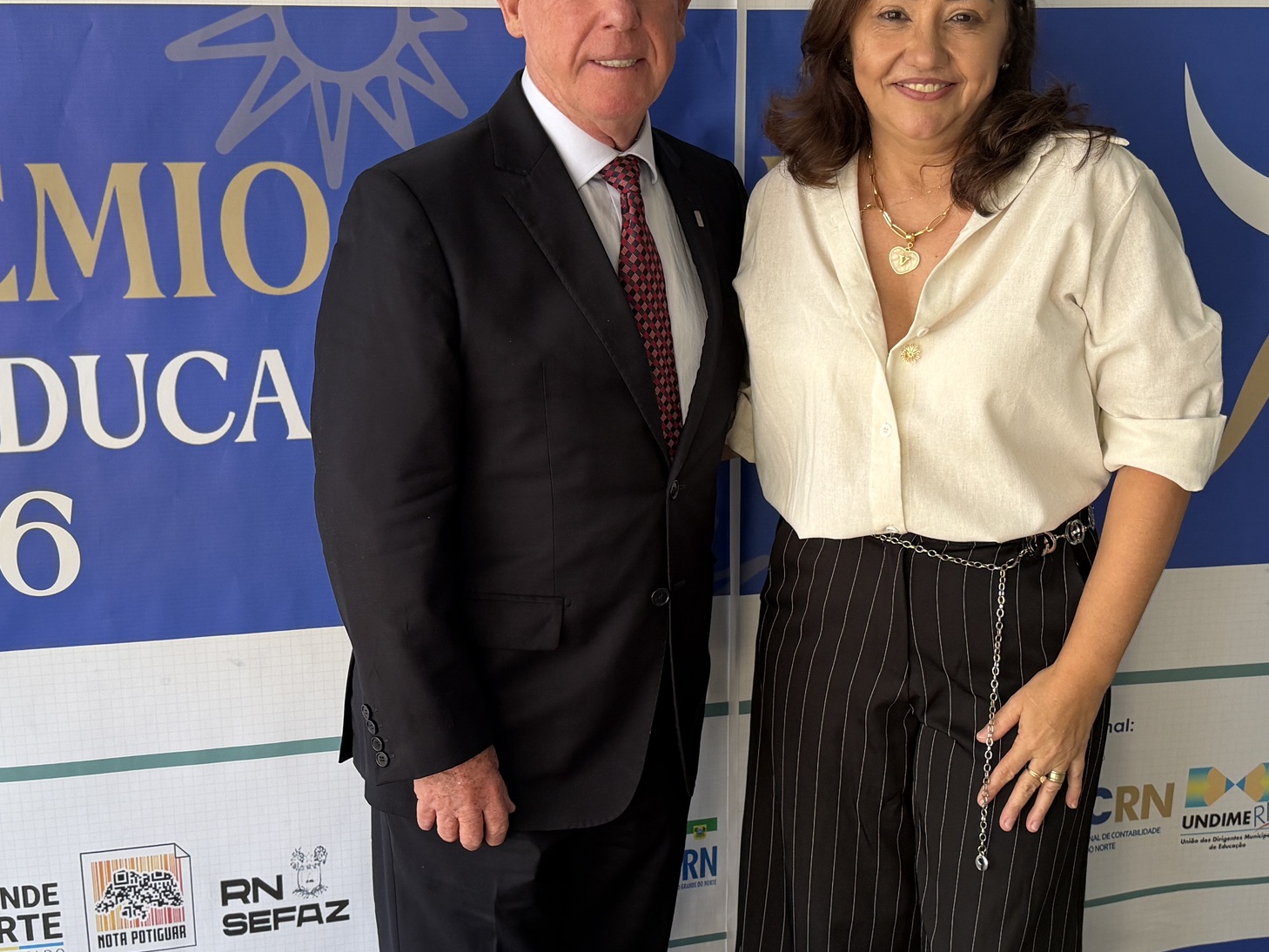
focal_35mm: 47
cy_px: 469
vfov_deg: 30.9
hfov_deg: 40.4
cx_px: 661
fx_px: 1723
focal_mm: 6.76
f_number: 1.78
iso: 125
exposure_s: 1/120
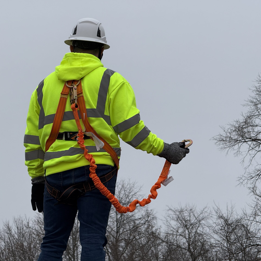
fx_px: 1211
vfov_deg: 12.3
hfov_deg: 12.3
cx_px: 95
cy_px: 130
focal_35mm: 142
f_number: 2.8
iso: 64
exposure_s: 1/1395
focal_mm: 15.66
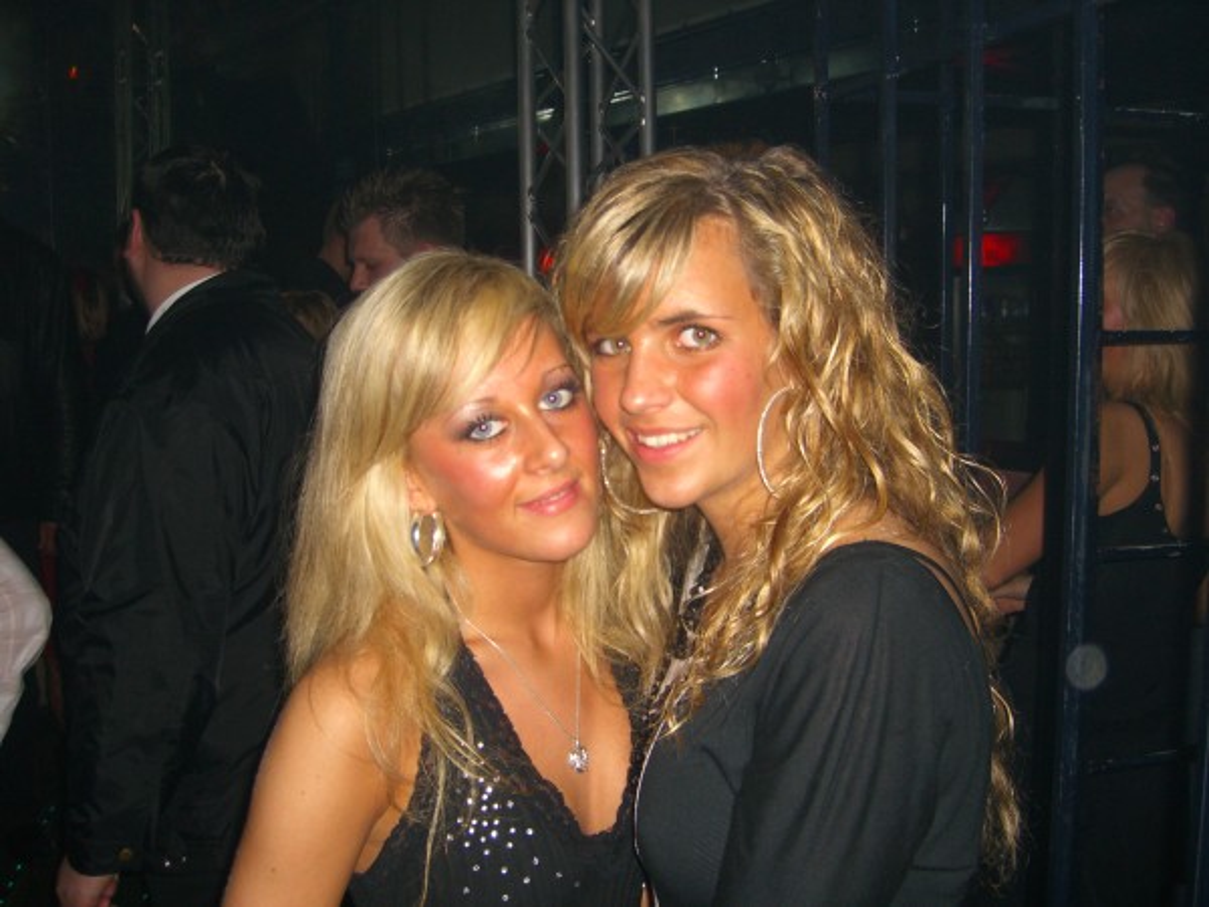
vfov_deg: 37.7
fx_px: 1327
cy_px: 454
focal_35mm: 38
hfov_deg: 49.0
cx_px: 604
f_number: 2.8
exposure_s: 1/60
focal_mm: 7.9
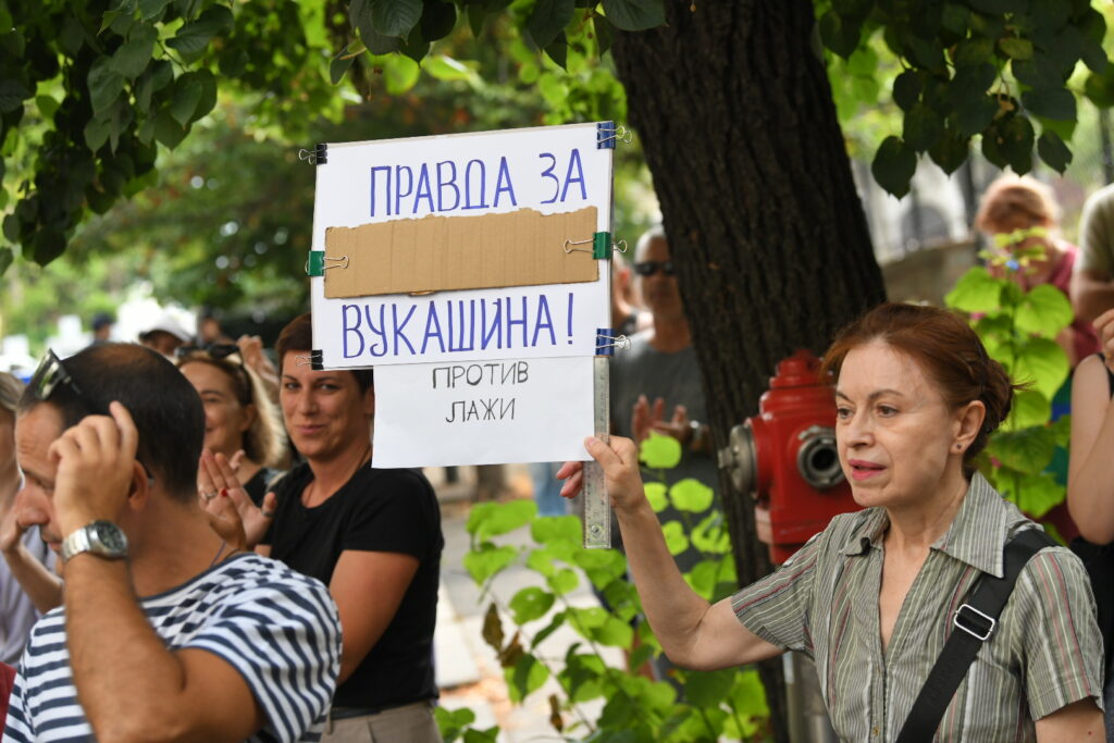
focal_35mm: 70
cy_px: 372
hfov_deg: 28.8
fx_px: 2166
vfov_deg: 19.5
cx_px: 557
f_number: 4
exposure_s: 1/800
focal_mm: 70
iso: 800
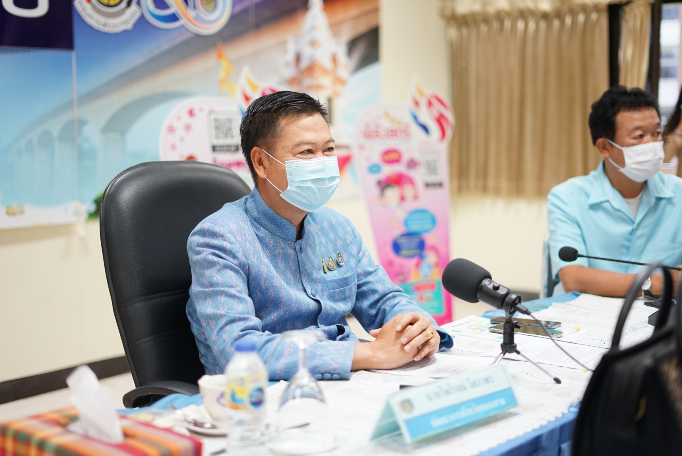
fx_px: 948
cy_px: 228
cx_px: 341
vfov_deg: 27.0
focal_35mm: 50
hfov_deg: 39.6
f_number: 1.8
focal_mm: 50
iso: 400
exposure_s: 1/100
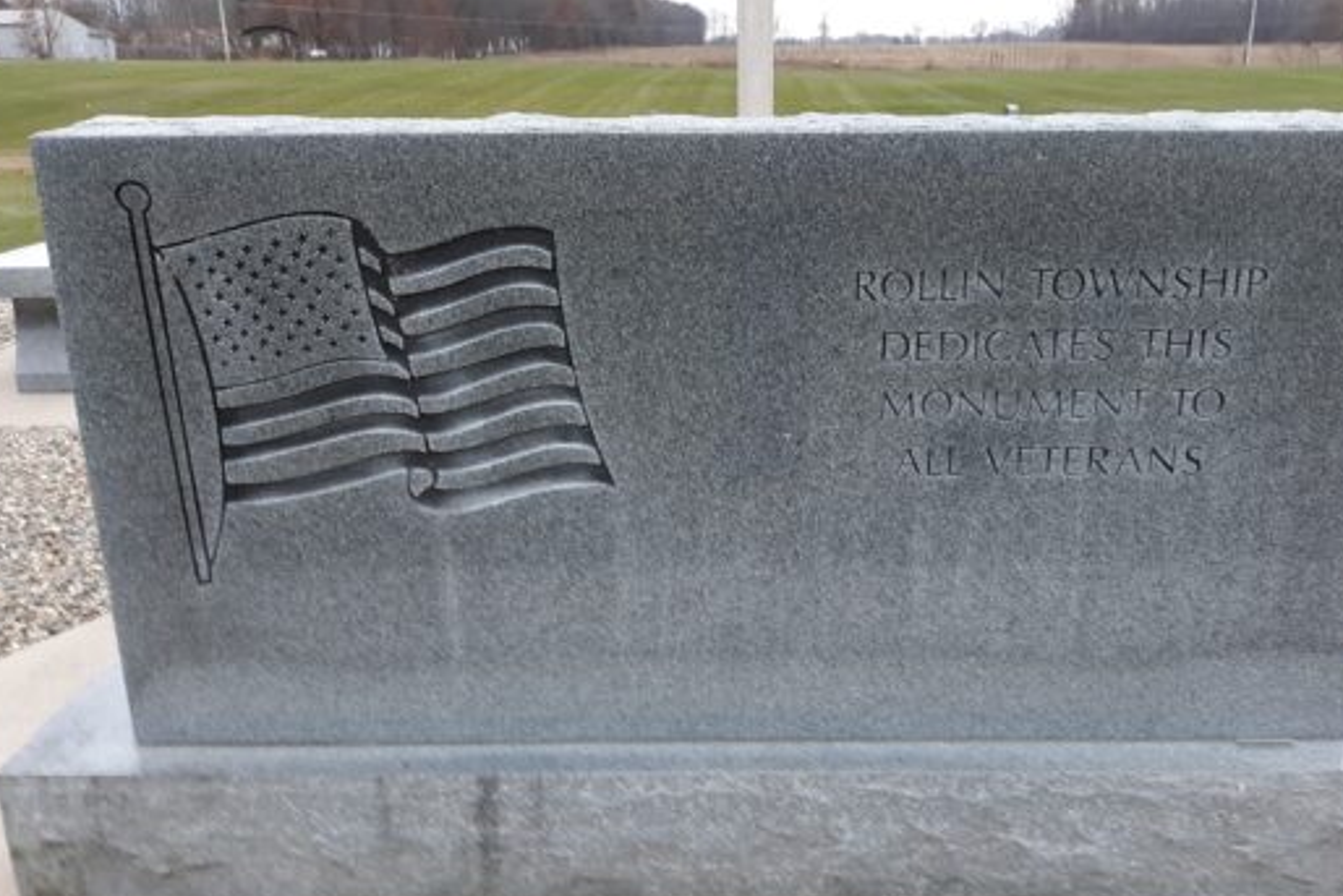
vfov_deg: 38.9
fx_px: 1269
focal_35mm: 34
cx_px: 745
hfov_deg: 55.7
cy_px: 499
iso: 80
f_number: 1.7
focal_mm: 3.7
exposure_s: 1/40
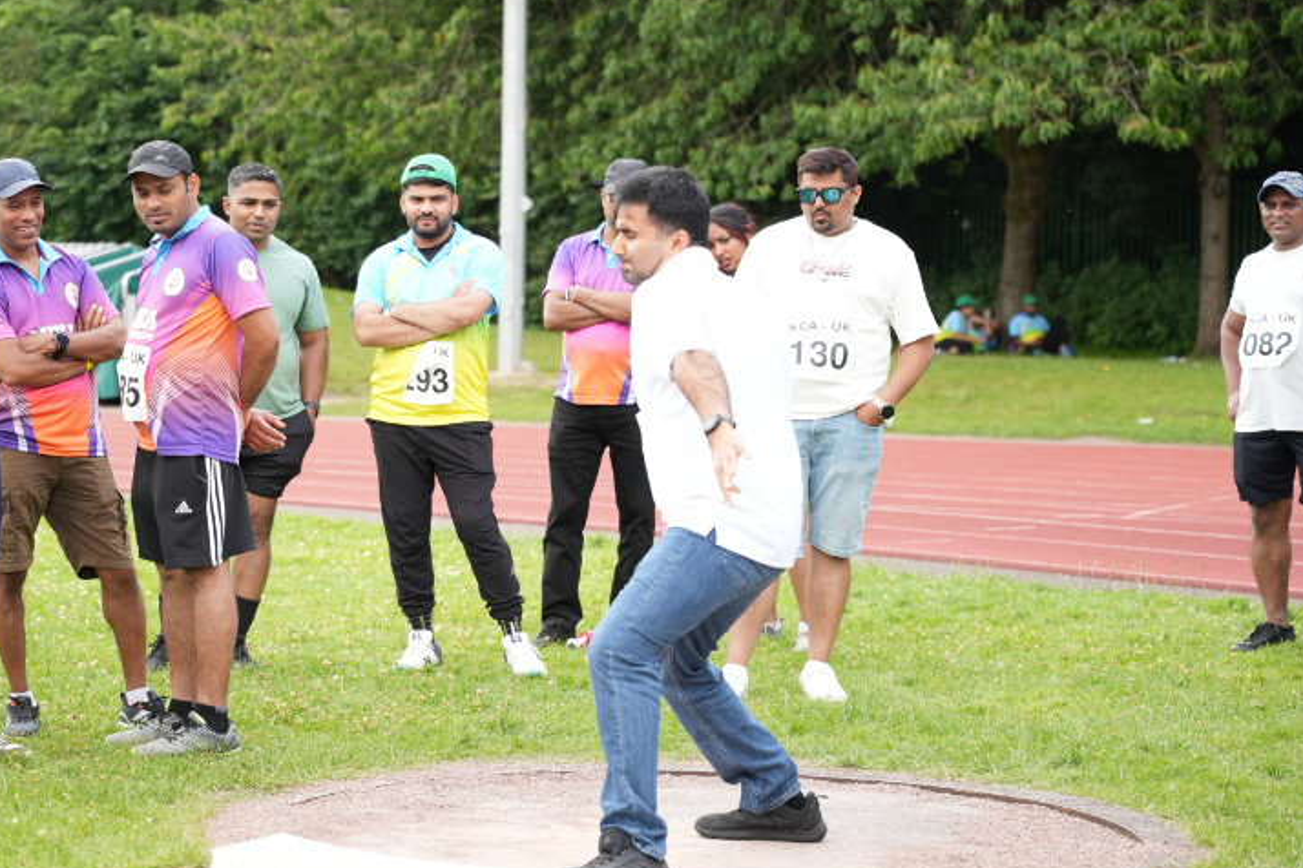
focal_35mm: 93
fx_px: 3371
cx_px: 506
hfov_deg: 21.8
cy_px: 349
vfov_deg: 14.7
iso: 250
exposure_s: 1/640
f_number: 2.8
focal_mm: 65.1
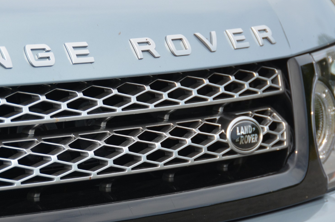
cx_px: 86
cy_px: 101
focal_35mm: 267
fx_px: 2478
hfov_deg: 7.7
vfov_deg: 5.1
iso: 400
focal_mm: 105
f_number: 5.3
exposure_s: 1/1000
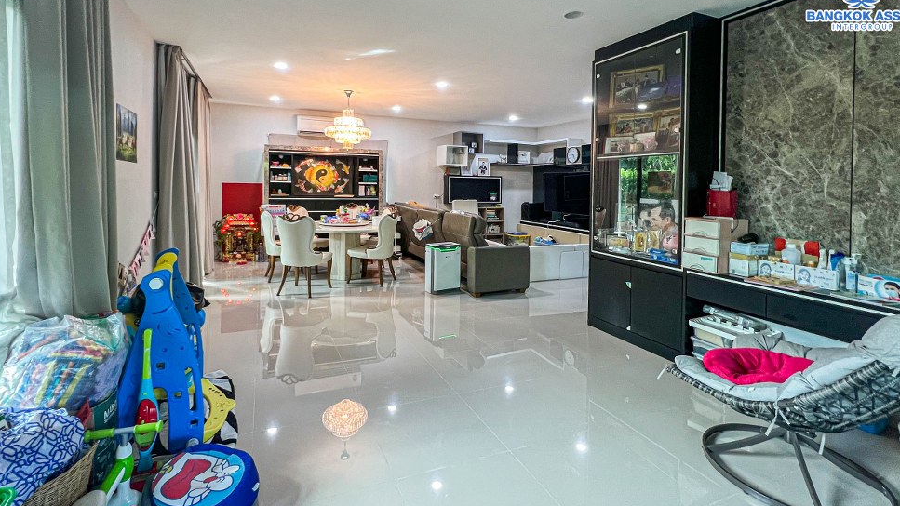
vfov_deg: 70.3
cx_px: 468
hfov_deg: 102.9
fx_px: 358
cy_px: 284
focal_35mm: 15
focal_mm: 1.57
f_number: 1.8
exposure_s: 1/100
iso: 200
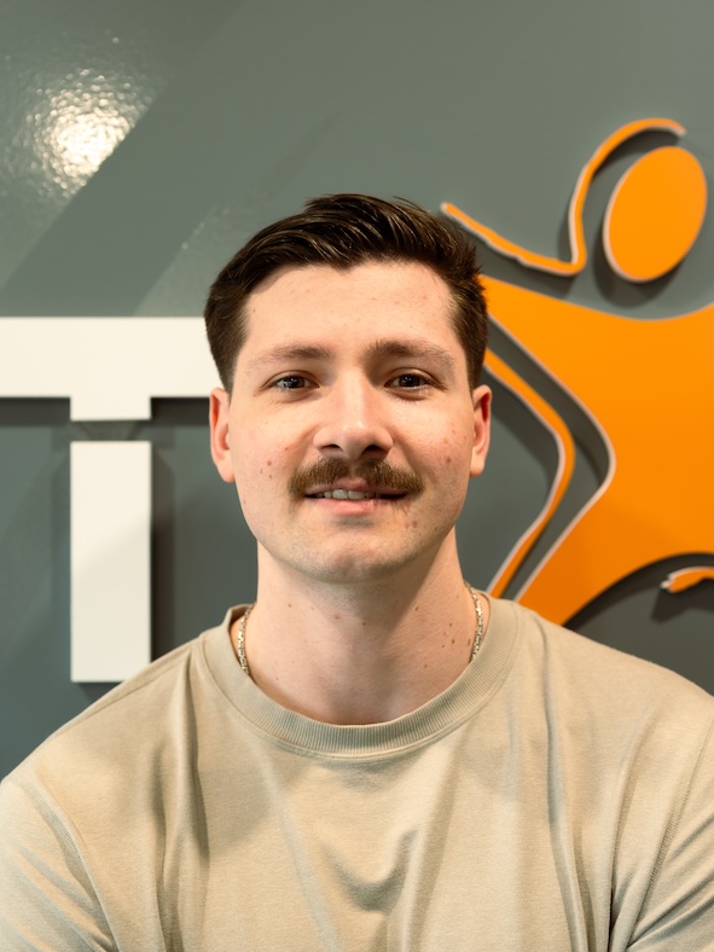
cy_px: 471
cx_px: 356
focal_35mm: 55
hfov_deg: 26.6
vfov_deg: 34.9
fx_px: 1513
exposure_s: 1/25
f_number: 2.8
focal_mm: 50
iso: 125
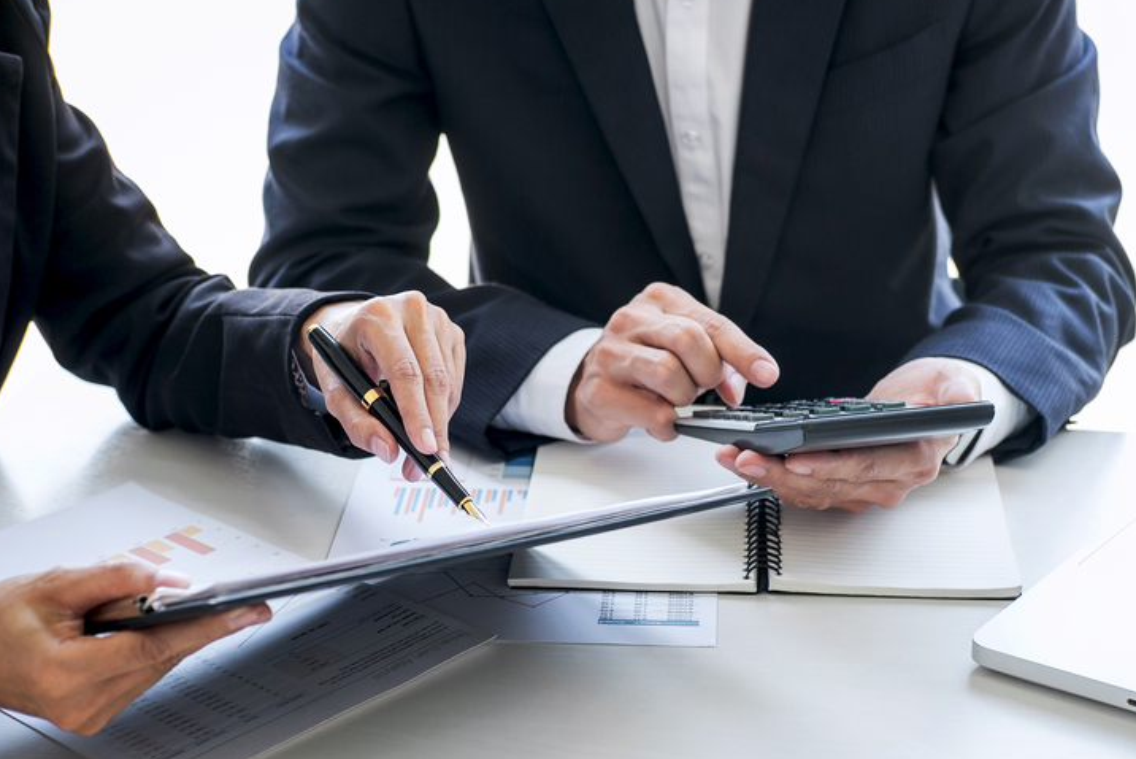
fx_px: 2336
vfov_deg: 18.4
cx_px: 600
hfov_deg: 27.3
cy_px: 507
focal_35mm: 74
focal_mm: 35
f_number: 2.8
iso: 200
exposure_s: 1/100
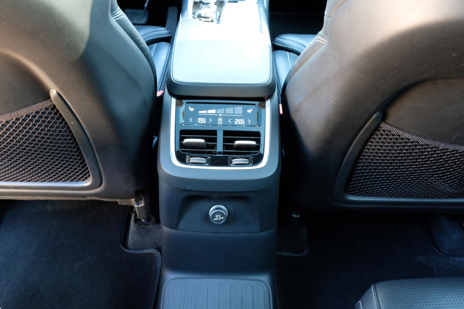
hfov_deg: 60.3
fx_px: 400
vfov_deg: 42.3
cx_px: 232
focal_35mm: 31
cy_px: 154
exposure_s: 1/60
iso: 5000
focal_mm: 20.6
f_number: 5
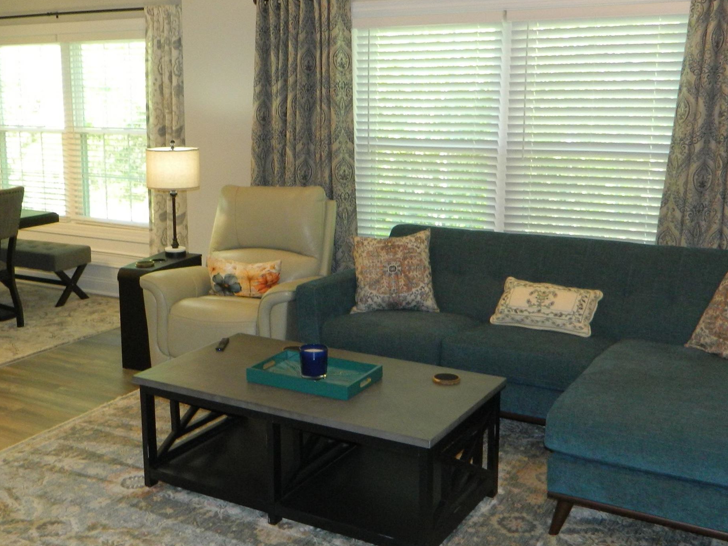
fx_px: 883
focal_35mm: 42
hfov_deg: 44.5
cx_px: 276
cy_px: 258
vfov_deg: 34.3
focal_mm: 4.5
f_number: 3.1
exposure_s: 1/30
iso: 200
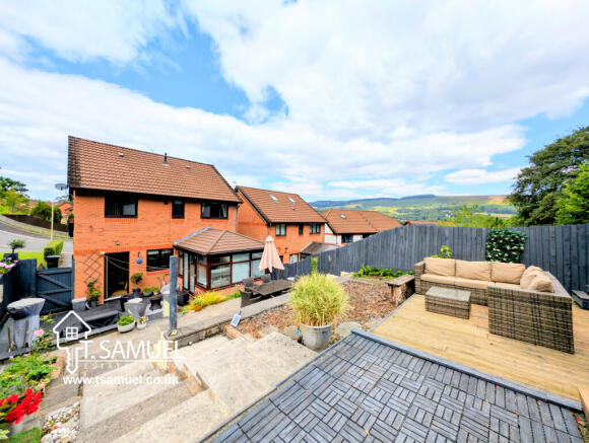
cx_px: 294
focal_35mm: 12
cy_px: 222
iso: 40
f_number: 1.95
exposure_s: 1/1515
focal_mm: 2.23
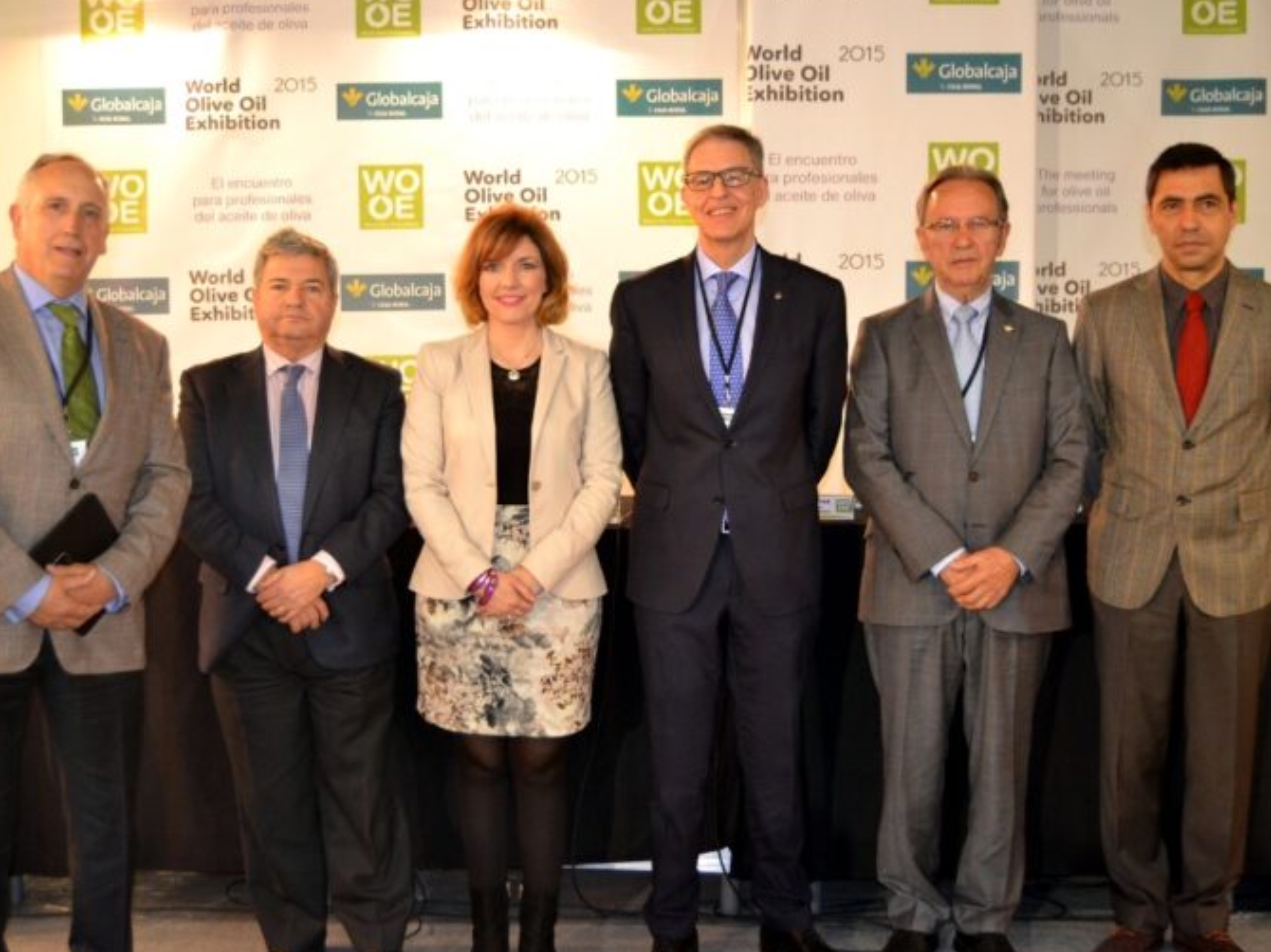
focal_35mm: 43
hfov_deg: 43.9
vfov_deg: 33.6
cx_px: 615
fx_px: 1578
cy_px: 474
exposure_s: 1/60
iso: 1000
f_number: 4
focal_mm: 26
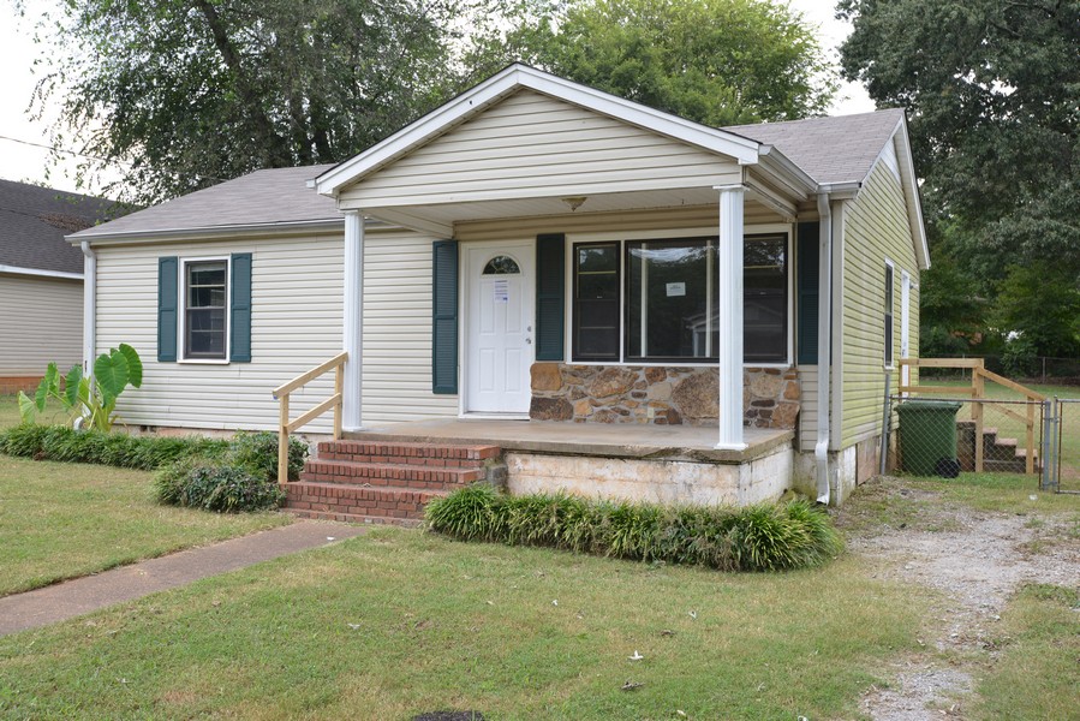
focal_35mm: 32
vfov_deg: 41.1
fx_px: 960
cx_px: 540
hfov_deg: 58.7
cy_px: 360
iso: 400
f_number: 8
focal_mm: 32
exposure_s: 1/160
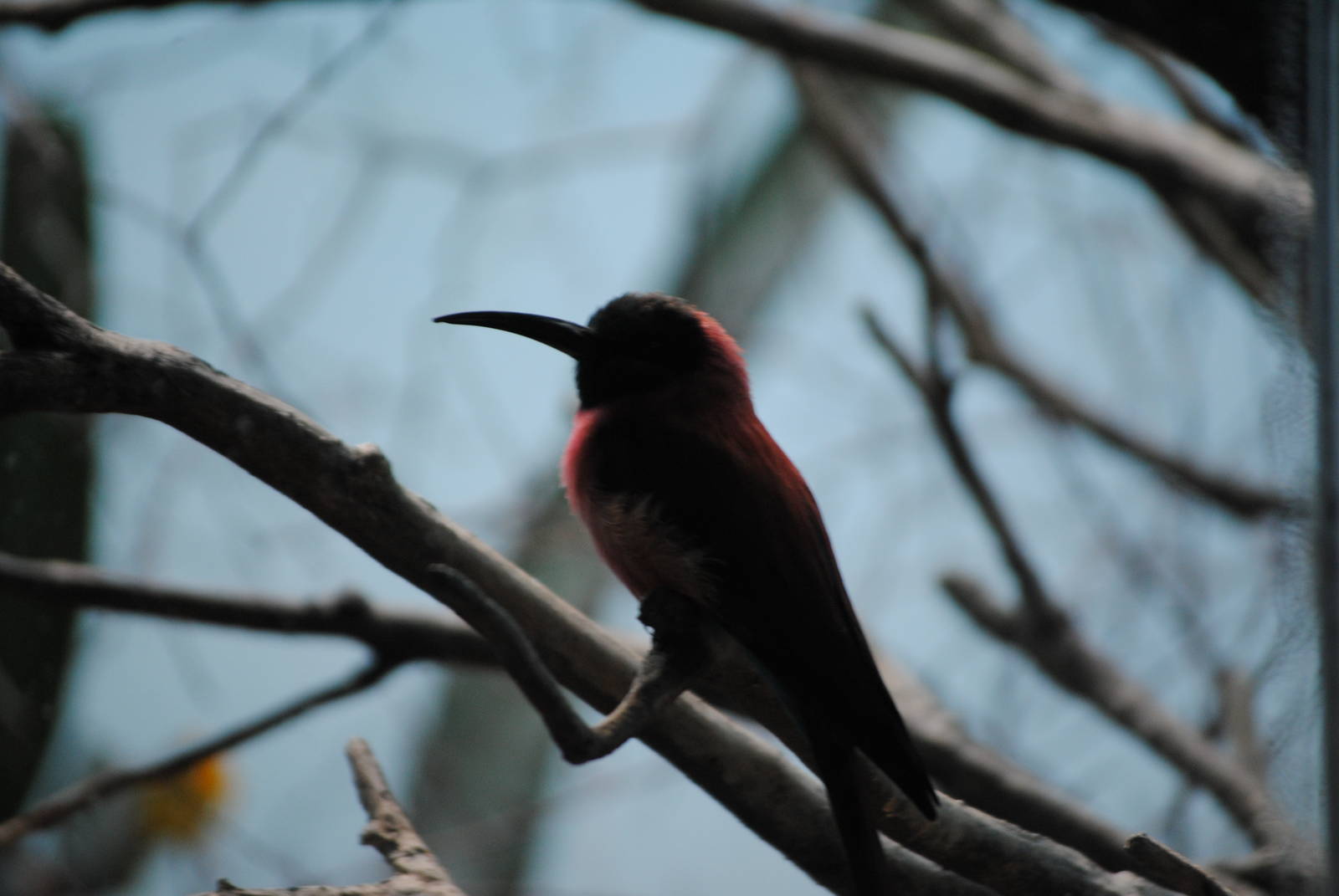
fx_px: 8937
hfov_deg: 8.6
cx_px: 670
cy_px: 448
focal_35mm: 240
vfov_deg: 5.7
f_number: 5.3
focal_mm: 160
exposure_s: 1/60
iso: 400
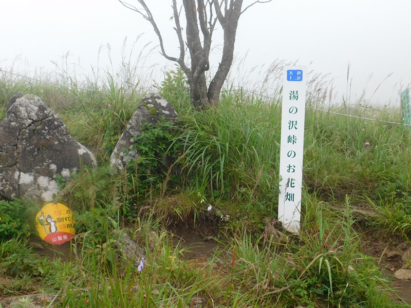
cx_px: 206
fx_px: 534
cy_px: 154
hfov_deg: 42.1
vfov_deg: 32.2
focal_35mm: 45
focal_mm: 8
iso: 125
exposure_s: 1/100
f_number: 3.7
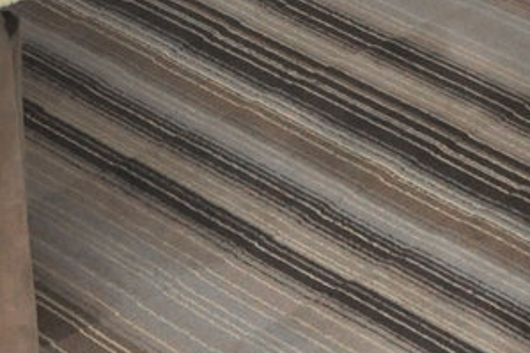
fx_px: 2566
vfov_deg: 7.0
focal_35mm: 174
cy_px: -711
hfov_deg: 10.5
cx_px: -642
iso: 1600
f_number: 6.3
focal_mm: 17
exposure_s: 1/60
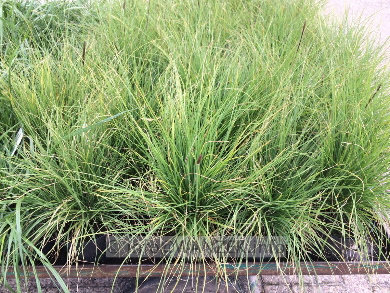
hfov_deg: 61.7
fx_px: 327
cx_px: 195
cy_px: 146
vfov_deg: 48.2
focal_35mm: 29
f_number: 2.2
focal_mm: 4.15
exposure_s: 1/323
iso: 32
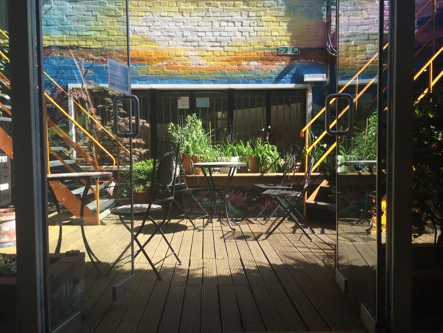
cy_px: 166
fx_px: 384
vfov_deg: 46.8
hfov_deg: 60.0
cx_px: 222
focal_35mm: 30
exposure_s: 1/427
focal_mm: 4.12
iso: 32
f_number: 2.2
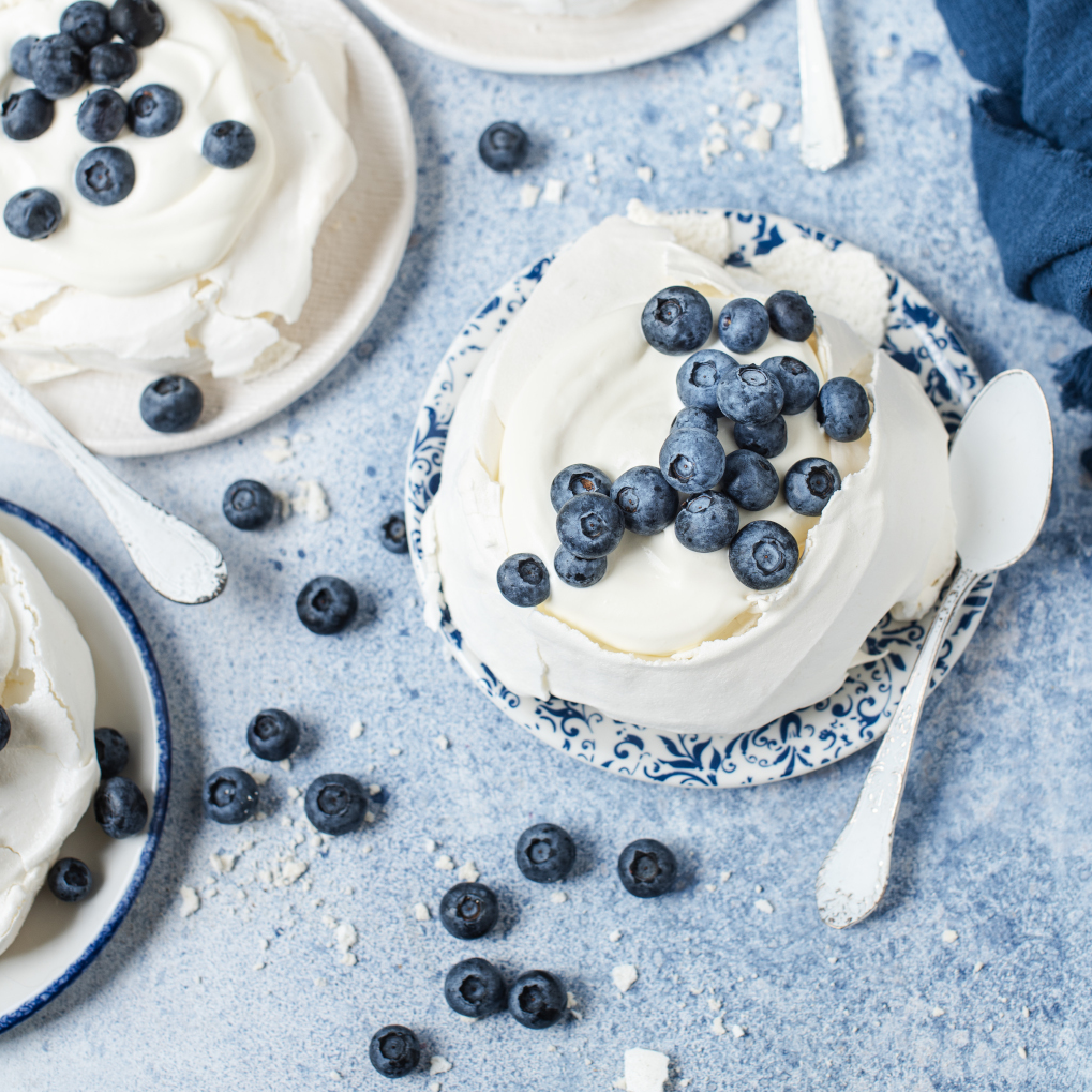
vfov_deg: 26.8
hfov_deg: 26.9
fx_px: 2284
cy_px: 401
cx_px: 547
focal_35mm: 64
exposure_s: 1/60
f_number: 4.5
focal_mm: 50
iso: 125
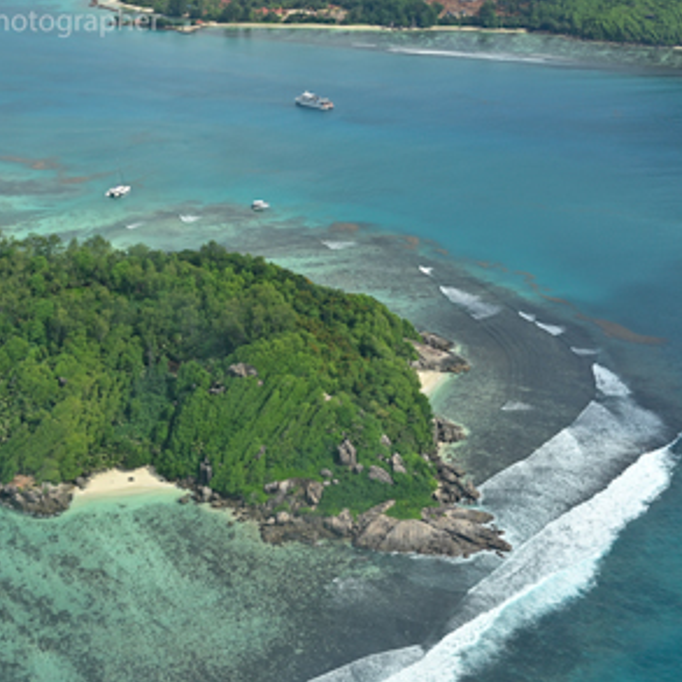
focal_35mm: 56
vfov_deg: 30.6
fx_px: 1248
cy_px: 346
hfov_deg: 30.3
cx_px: 209
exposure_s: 1/320
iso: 400
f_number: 11
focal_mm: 43
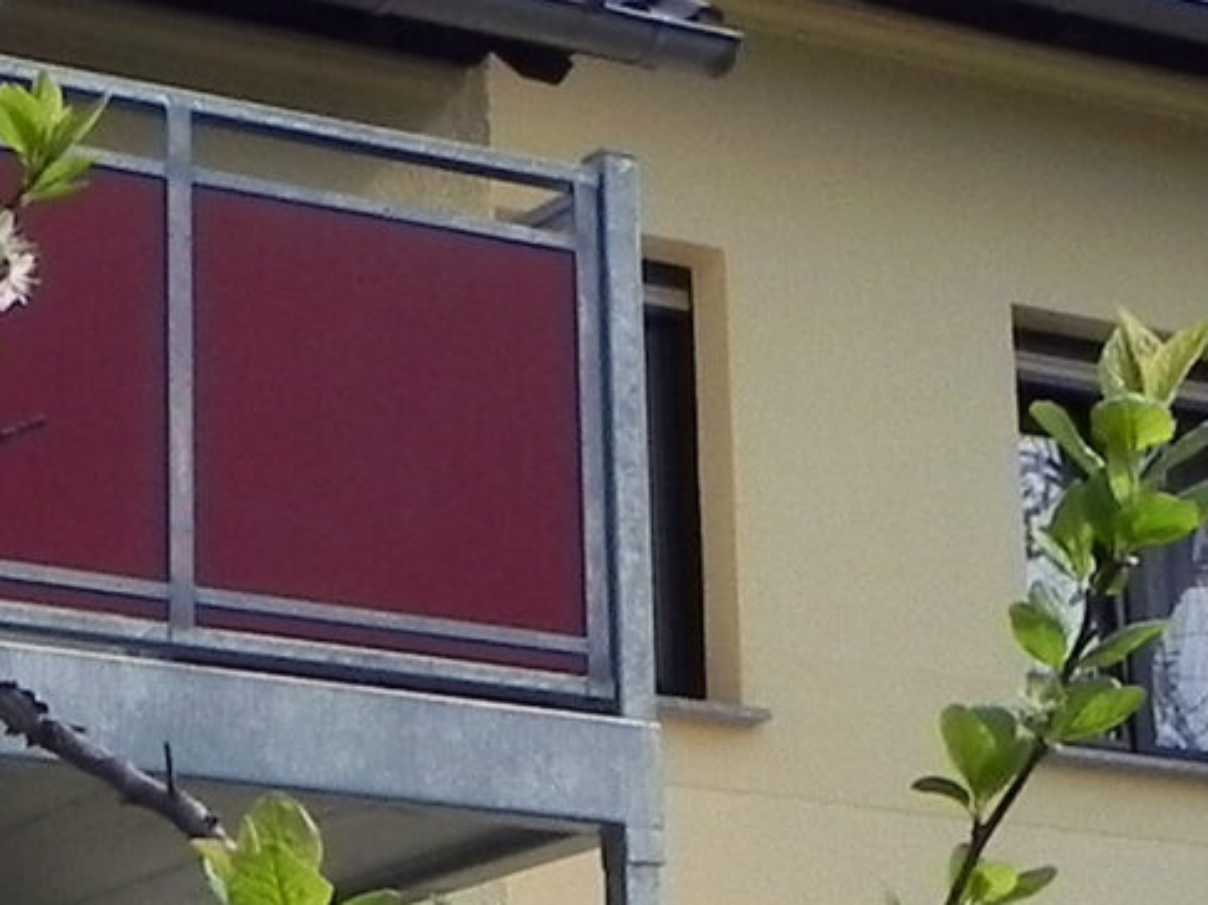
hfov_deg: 14.3
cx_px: 214
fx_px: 4779
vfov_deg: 10.8
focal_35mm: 137
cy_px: 649
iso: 160
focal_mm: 4.6
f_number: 7.1
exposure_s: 1/384
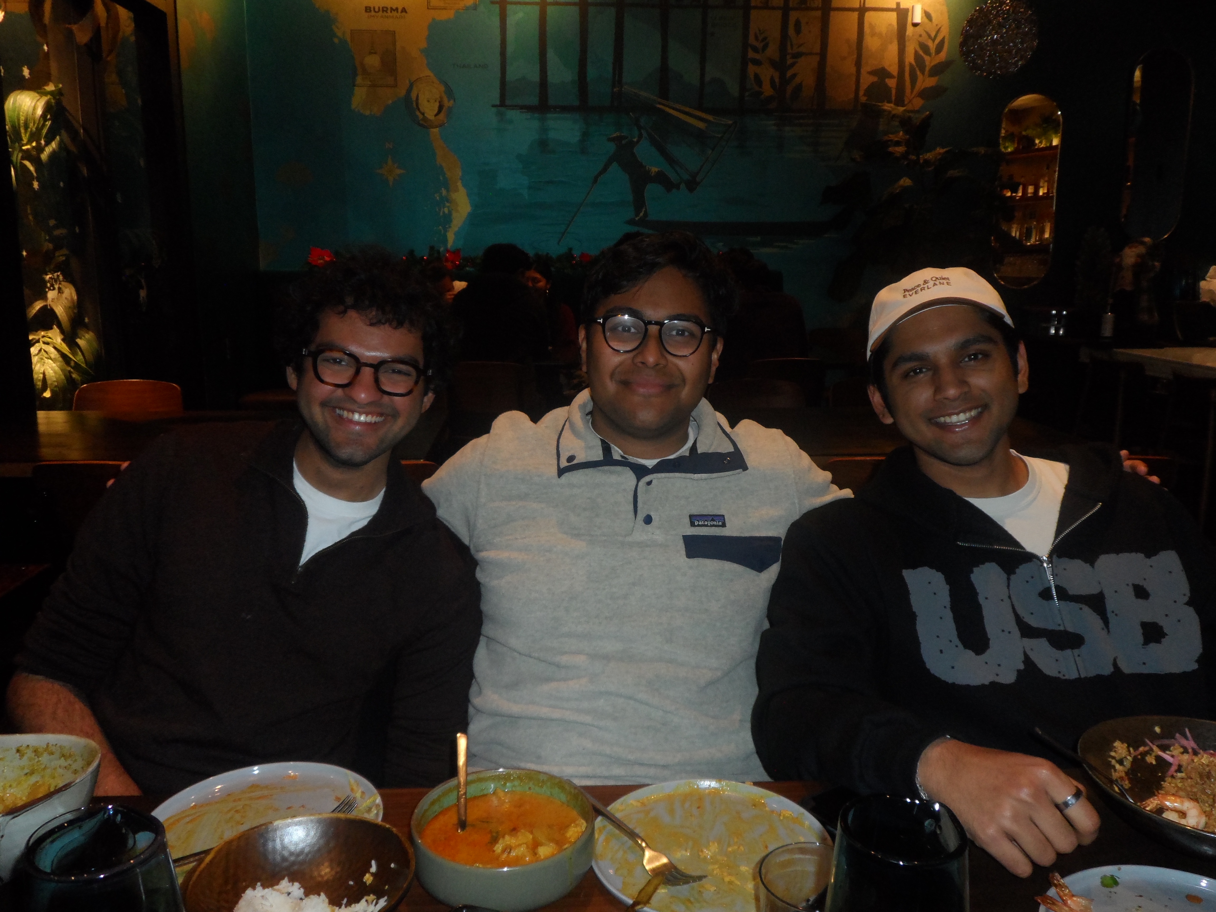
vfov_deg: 49.7
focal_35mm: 28
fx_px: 984
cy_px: 456
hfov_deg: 63.4
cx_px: 608
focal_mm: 4.9
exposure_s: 1/15
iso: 400
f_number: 3.1
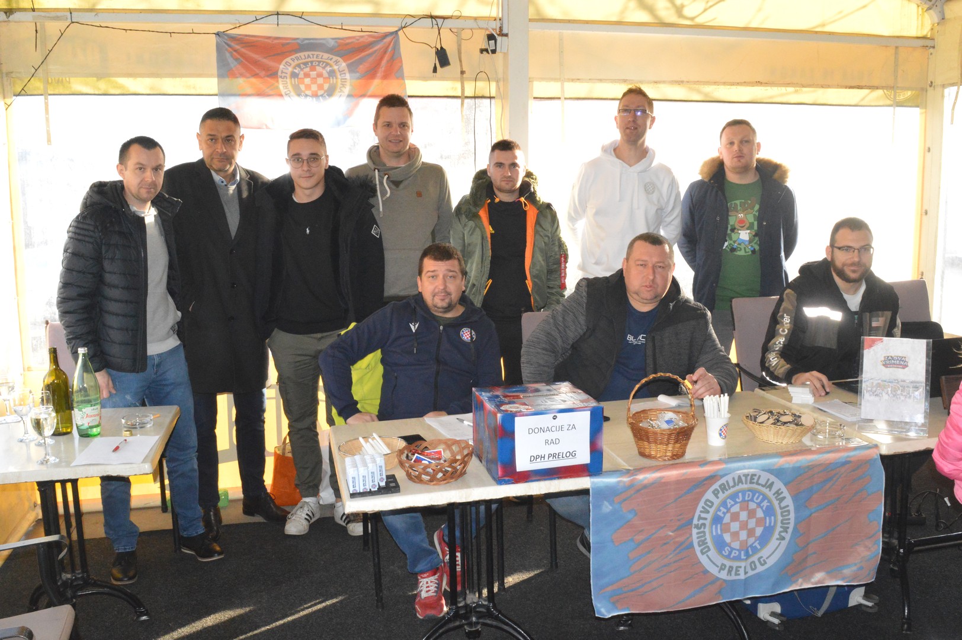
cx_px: 481
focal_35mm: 33
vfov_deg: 39.9
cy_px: 320
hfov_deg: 57.3
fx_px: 881
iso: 3200
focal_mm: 22
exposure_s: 1/200
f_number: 14
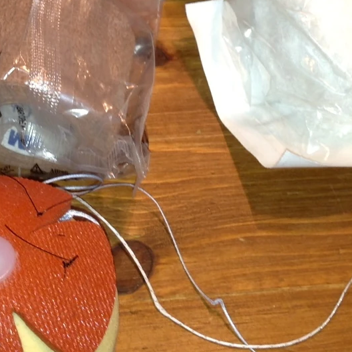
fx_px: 1035
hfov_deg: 19.1
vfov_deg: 18.6
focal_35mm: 90
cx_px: 83
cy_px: -28
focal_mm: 4.13
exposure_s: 1/22
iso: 50
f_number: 2.4
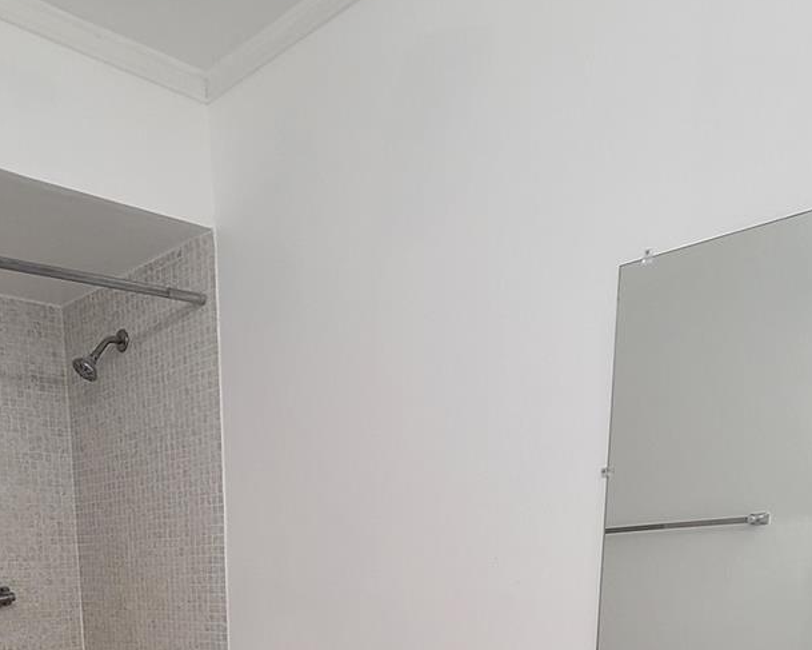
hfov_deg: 54.6
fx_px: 769
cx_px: 275
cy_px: 749
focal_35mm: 32
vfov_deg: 36.9
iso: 160
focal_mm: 2.2
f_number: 2.2
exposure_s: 1/60
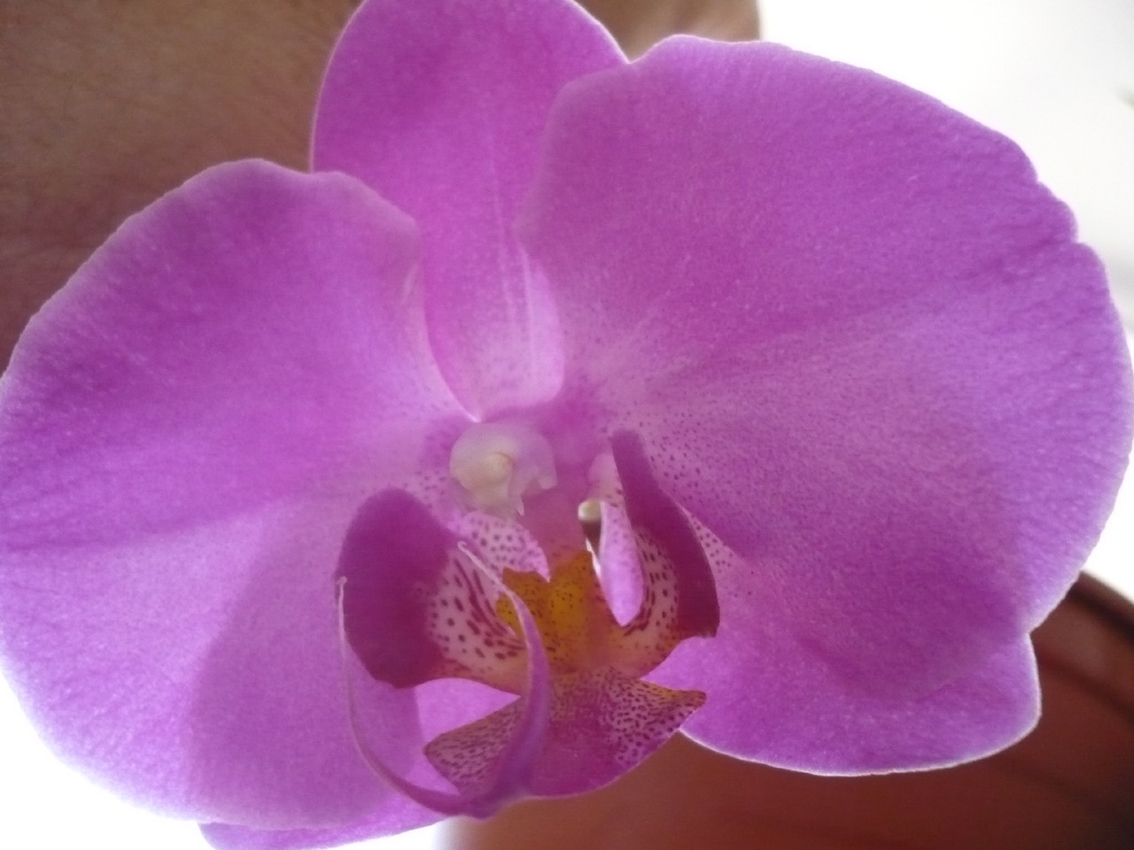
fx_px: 1147
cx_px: 567
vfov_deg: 40.7
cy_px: 425
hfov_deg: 52.6
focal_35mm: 35
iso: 500
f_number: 2.8
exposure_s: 1/125
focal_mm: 5.8
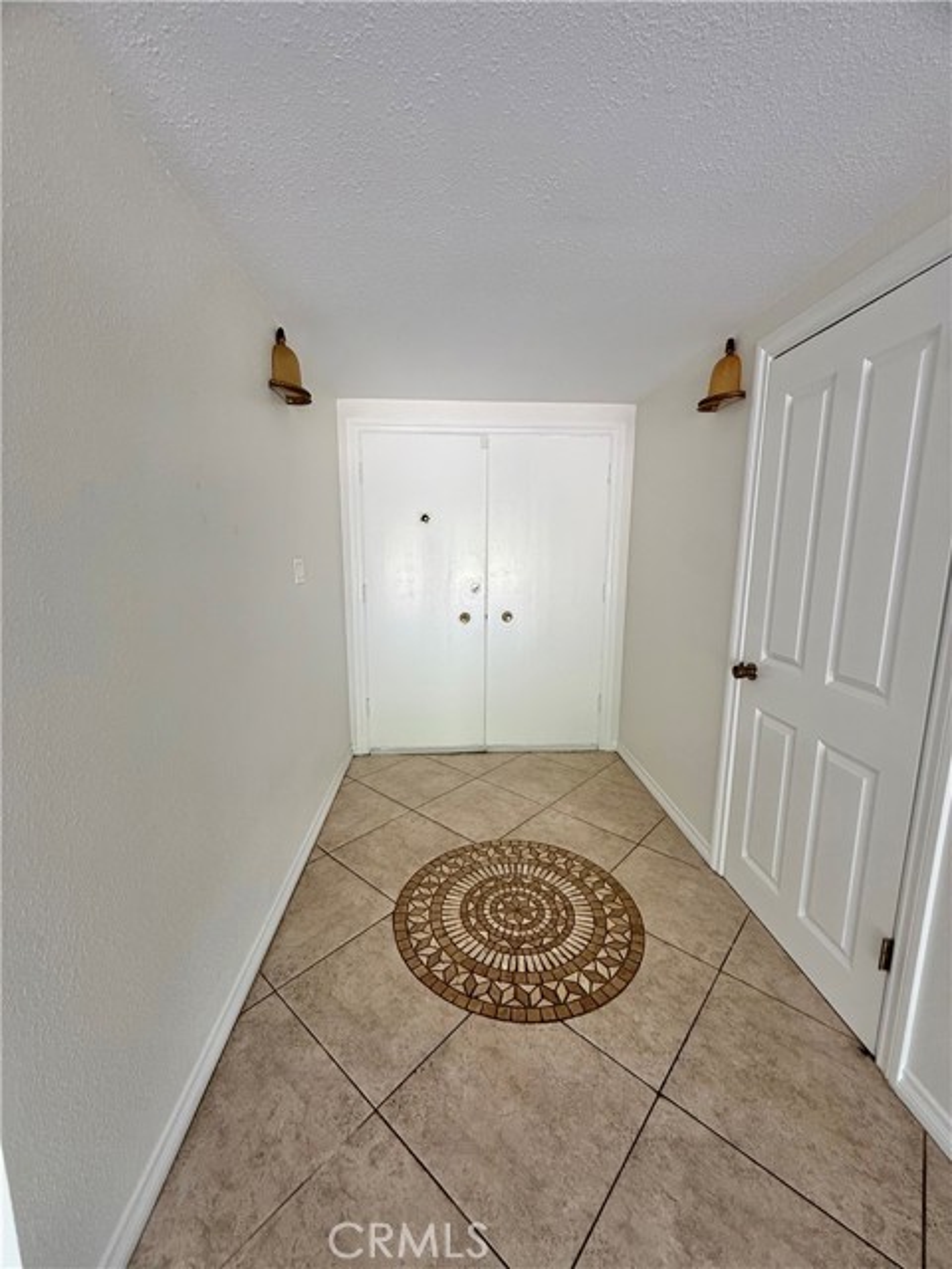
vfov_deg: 102.1
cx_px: 476
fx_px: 513
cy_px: 634
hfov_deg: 85.7
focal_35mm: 14
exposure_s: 1/99
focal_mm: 2.22
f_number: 2.2
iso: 80
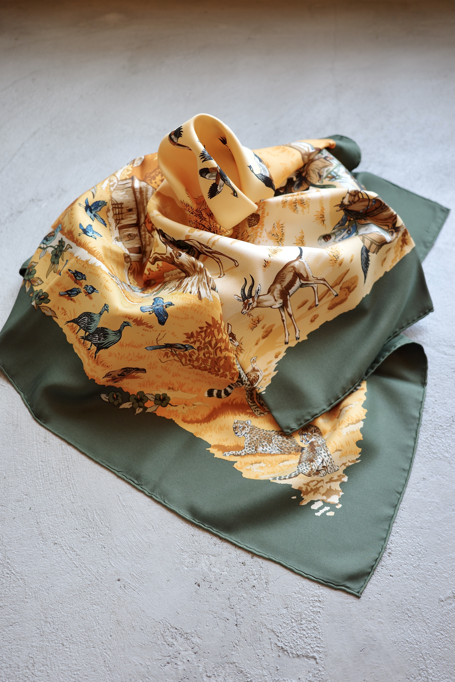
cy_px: 341
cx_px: 228
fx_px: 758
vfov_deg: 48.5
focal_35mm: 40
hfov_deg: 33.4
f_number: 2.8
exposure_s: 1/60
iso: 200
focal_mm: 26
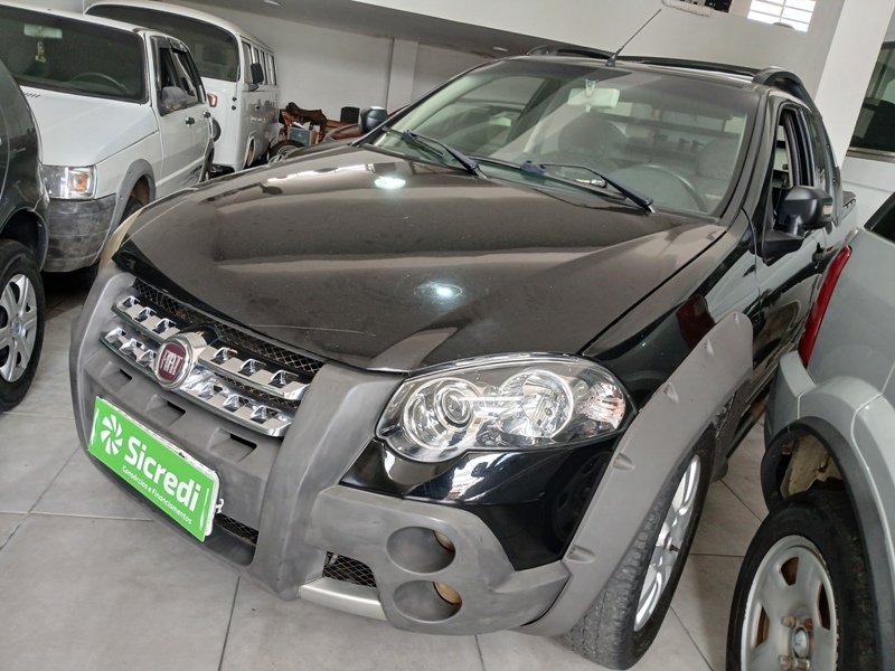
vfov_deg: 53.1
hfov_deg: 67.3
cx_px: 448
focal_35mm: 26
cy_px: 336
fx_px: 672
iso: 200
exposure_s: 1/60
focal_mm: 3.98
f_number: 1.8
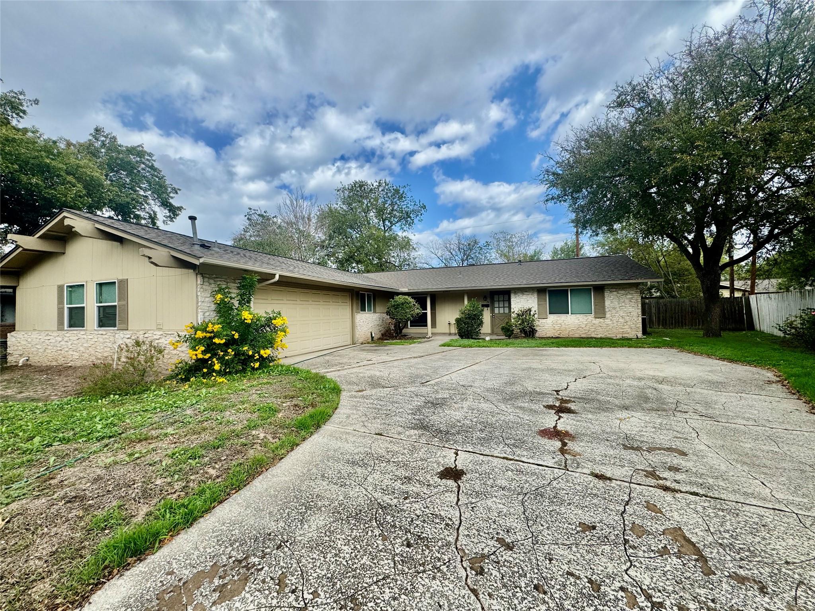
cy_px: 306
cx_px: 408
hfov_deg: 102.1
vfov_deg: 85.7
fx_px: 330
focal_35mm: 14
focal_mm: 2.22
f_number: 2.2
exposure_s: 1/1048
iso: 40
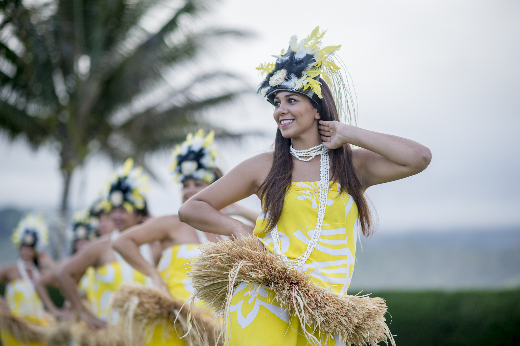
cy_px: 173
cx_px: 260
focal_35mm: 85
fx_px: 1227
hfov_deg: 23.9
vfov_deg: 16.1
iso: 400
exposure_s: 1/2500
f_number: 2
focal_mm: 85
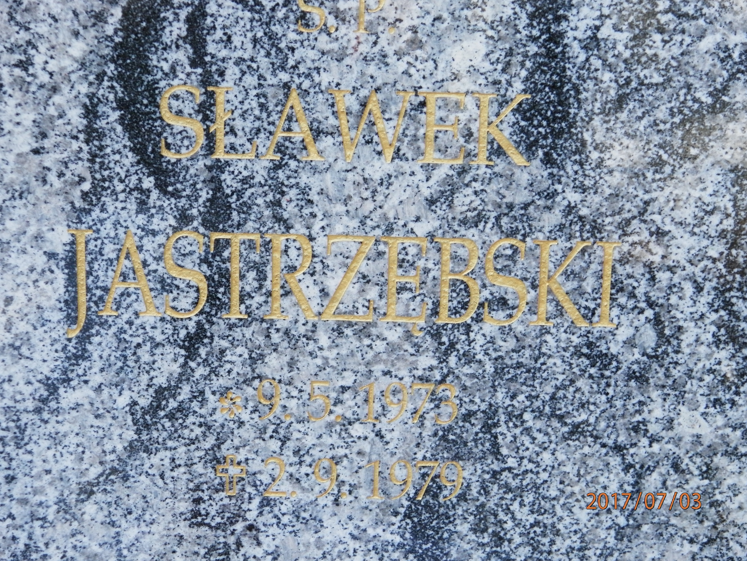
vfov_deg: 14.0
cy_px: 280
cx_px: 374
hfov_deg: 18.5
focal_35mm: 106
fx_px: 2287
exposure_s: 1/80
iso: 200
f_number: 4.5
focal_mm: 19
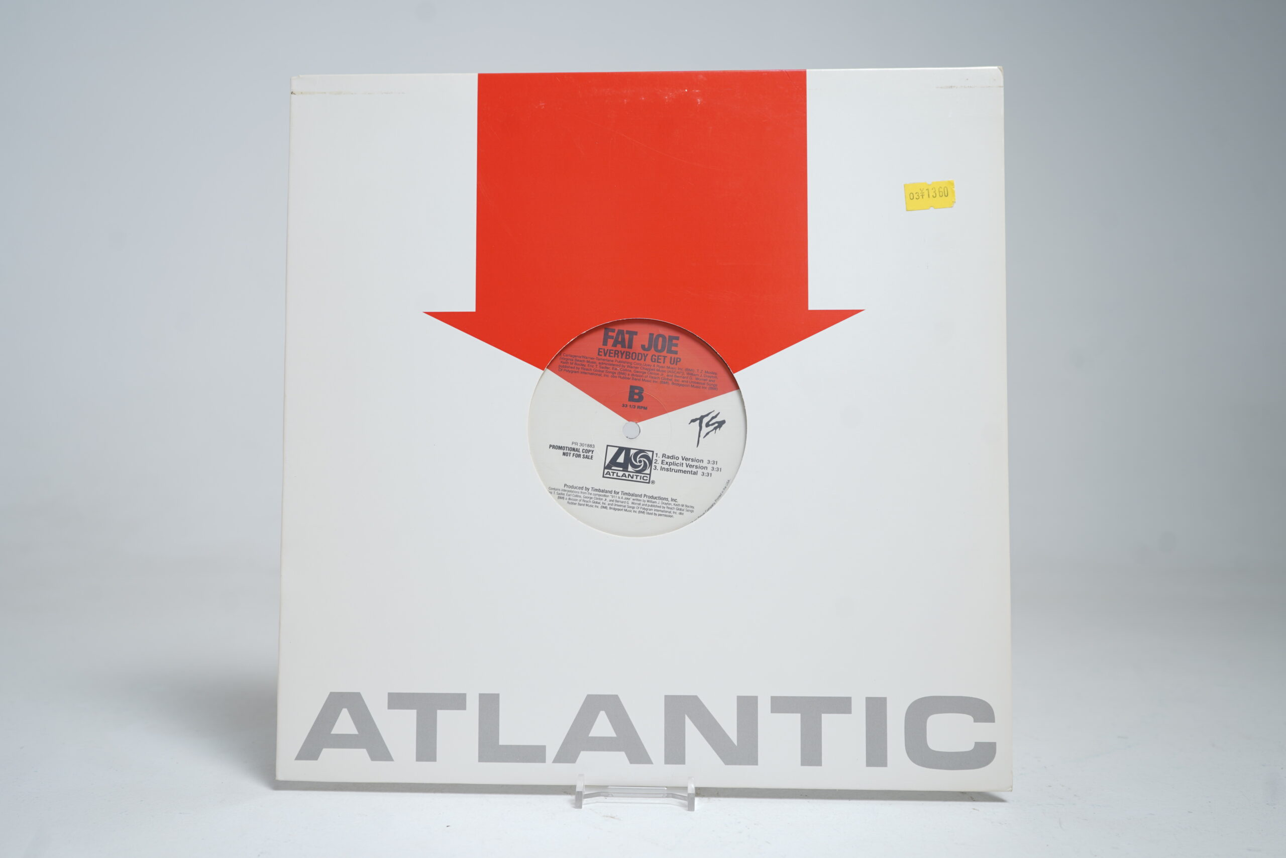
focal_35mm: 33
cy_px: 429
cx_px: 643
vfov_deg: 40.0
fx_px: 1179
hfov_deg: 57.2
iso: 64
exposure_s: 1/8
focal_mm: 33
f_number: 5
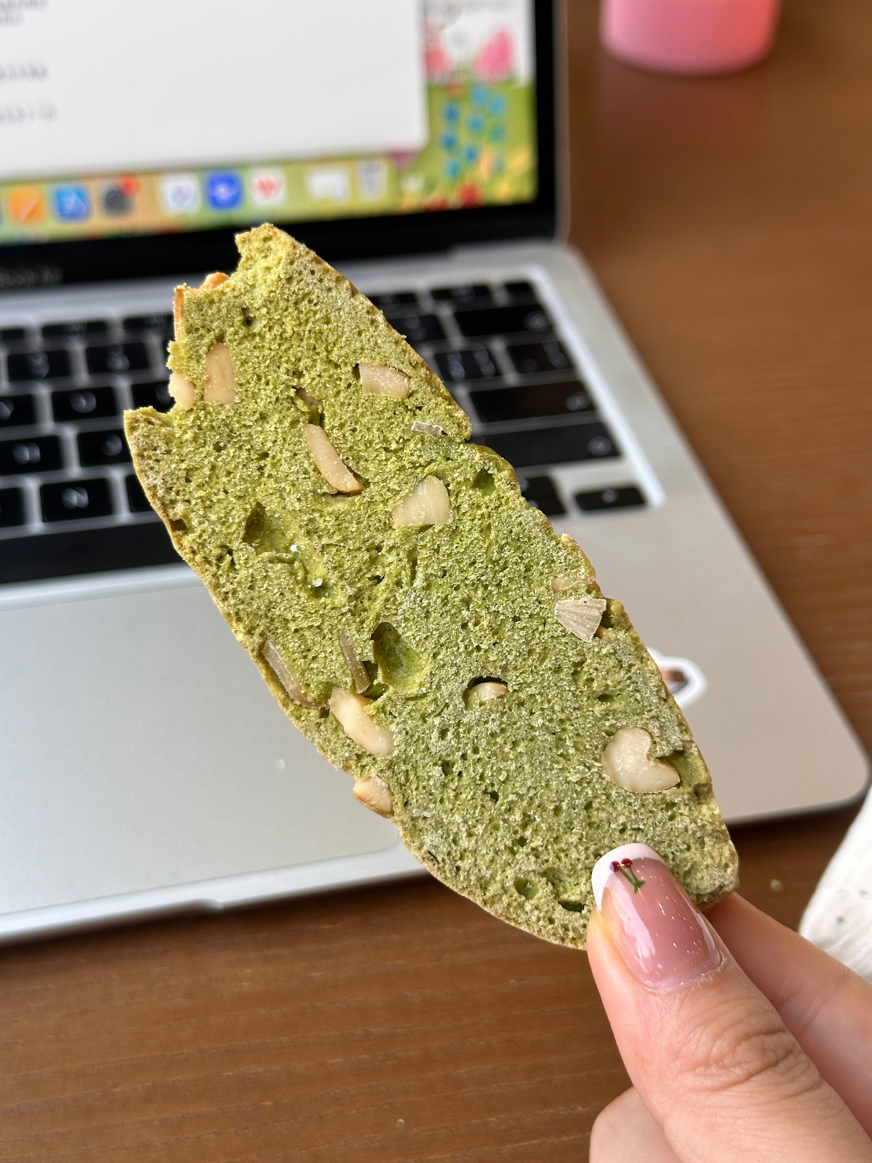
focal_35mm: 48
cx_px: 436
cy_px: 582
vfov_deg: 39.7
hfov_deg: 30.3
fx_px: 1612
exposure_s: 1/100
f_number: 1.78
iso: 50
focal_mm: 6.86
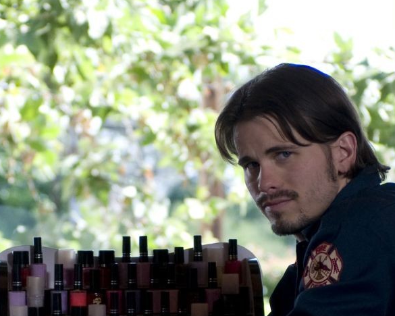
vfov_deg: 5.6
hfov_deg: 7.0
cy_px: 319
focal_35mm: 277
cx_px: 208
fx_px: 3238
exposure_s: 1/800
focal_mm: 60
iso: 400
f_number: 4
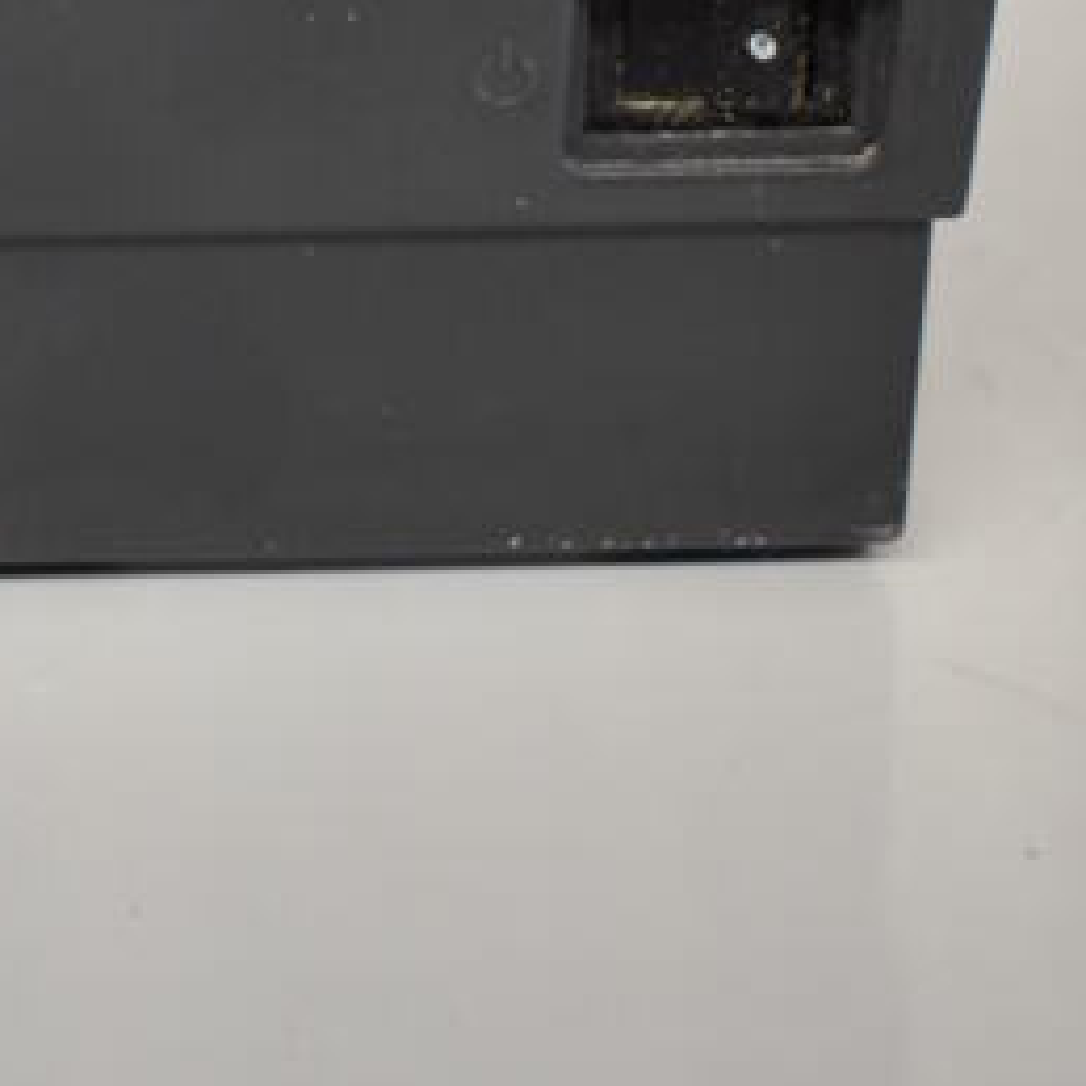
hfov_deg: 15.2
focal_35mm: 112
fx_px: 3993
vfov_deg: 14.4
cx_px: -17
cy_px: -581
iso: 1600
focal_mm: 25
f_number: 4
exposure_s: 1/125
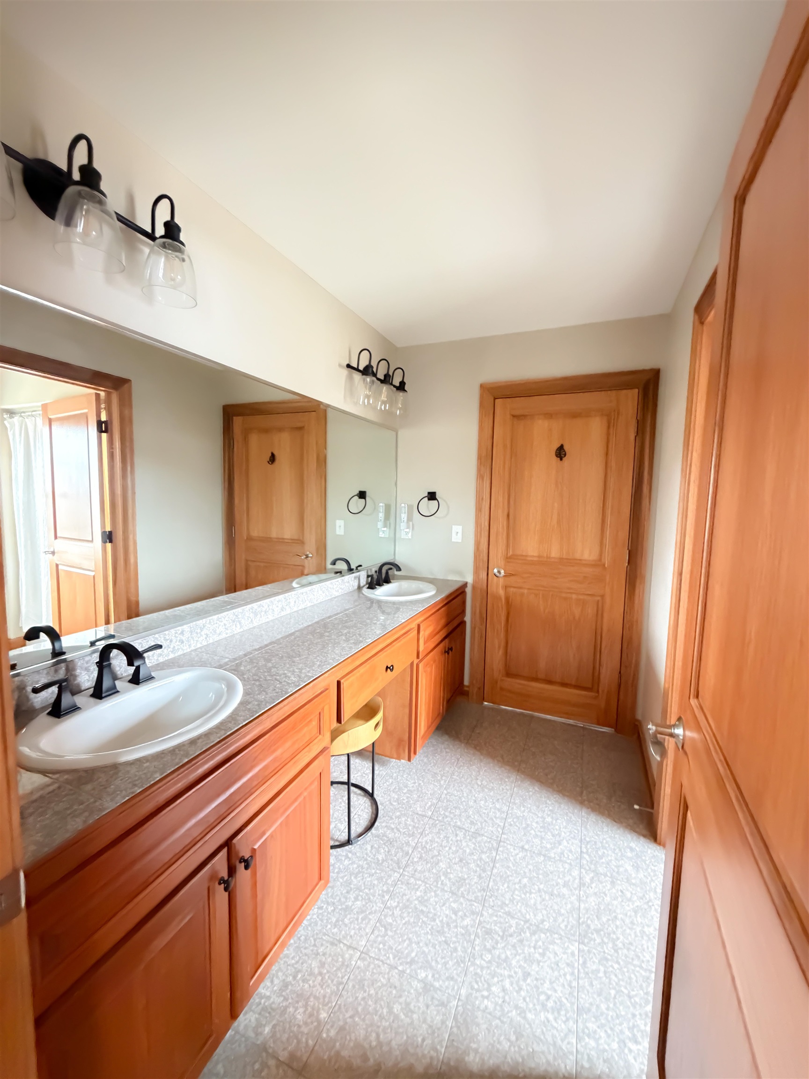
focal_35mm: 14
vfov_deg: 102.1
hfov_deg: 85.7
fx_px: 436
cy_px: 540
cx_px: 404
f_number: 2.2
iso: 1250
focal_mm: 2.22
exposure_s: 1/40
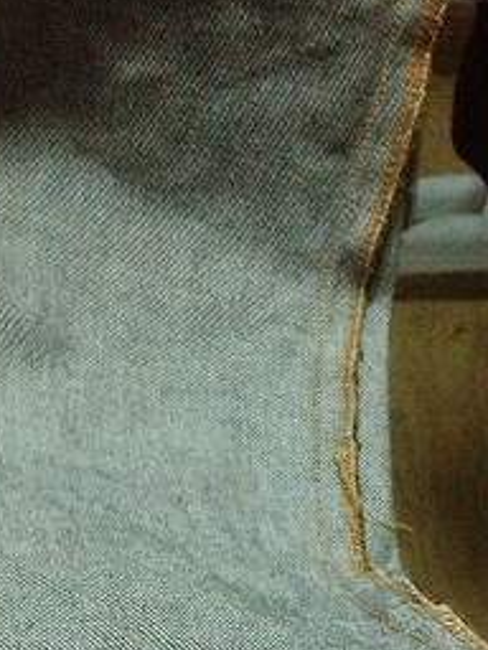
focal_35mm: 82
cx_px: 211
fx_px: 1541
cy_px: 663
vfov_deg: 22.8
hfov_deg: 18.0
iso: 800
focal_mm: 4.28
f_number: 2.4
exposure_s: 1/17
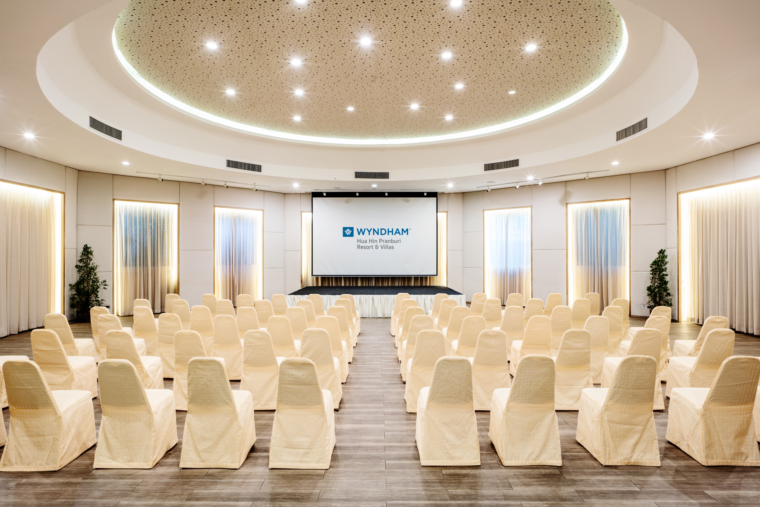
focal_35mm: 21
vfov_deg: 59.5
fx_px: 443
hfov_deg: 81.2
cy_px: 254
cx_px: 380
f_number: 8
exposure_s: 8
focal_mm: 21
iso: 100
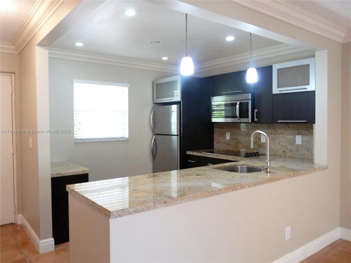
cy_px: 132
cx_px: 176
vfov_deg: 51.4
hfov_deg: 65.3
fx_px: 274
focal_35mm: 27
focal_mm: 4.8
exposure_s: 1/15
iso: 400
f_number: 2.8
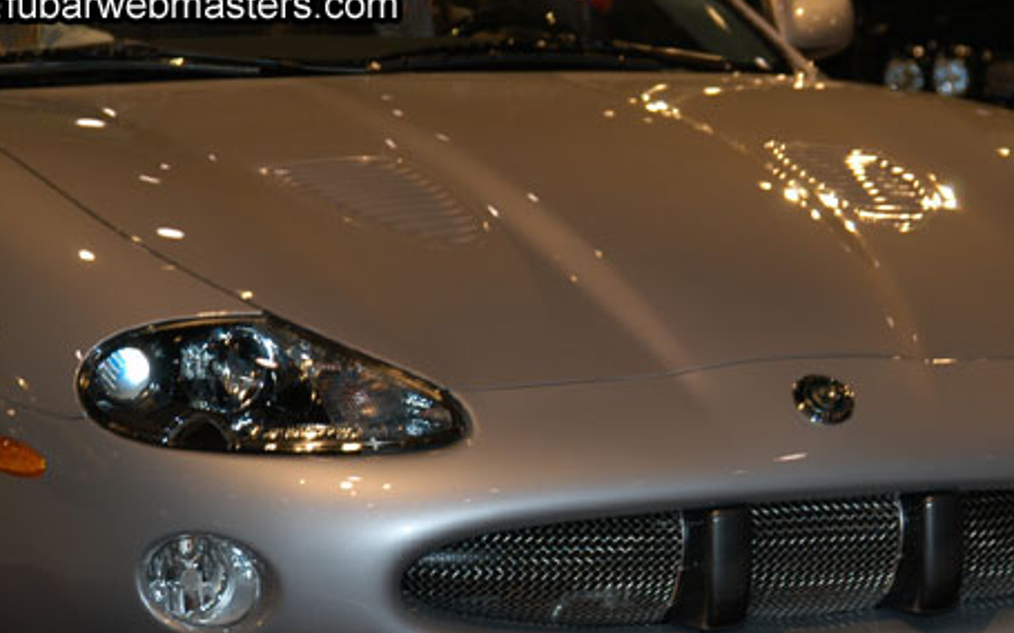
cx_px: 583
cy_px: 450
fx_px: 3895
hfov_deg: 14.8
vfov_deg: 9.3
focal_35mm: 141
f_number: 5
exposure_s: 1/60
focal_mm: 62
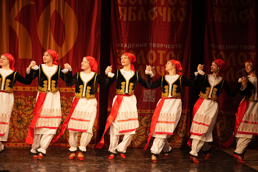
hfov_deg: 10.5
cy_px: 86
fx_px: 1397
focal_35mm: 195
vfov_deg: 7.0
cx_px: 129
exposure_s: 1/400
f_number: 2.8
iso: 2500
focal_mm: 195
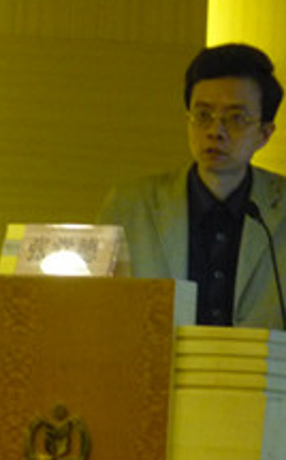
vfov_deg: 8.5
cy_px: 337
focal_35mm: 247
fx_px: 3087
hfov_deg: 5.3
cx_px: 241
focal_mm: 16.5
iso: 400
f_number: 5.1
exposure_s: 1/8
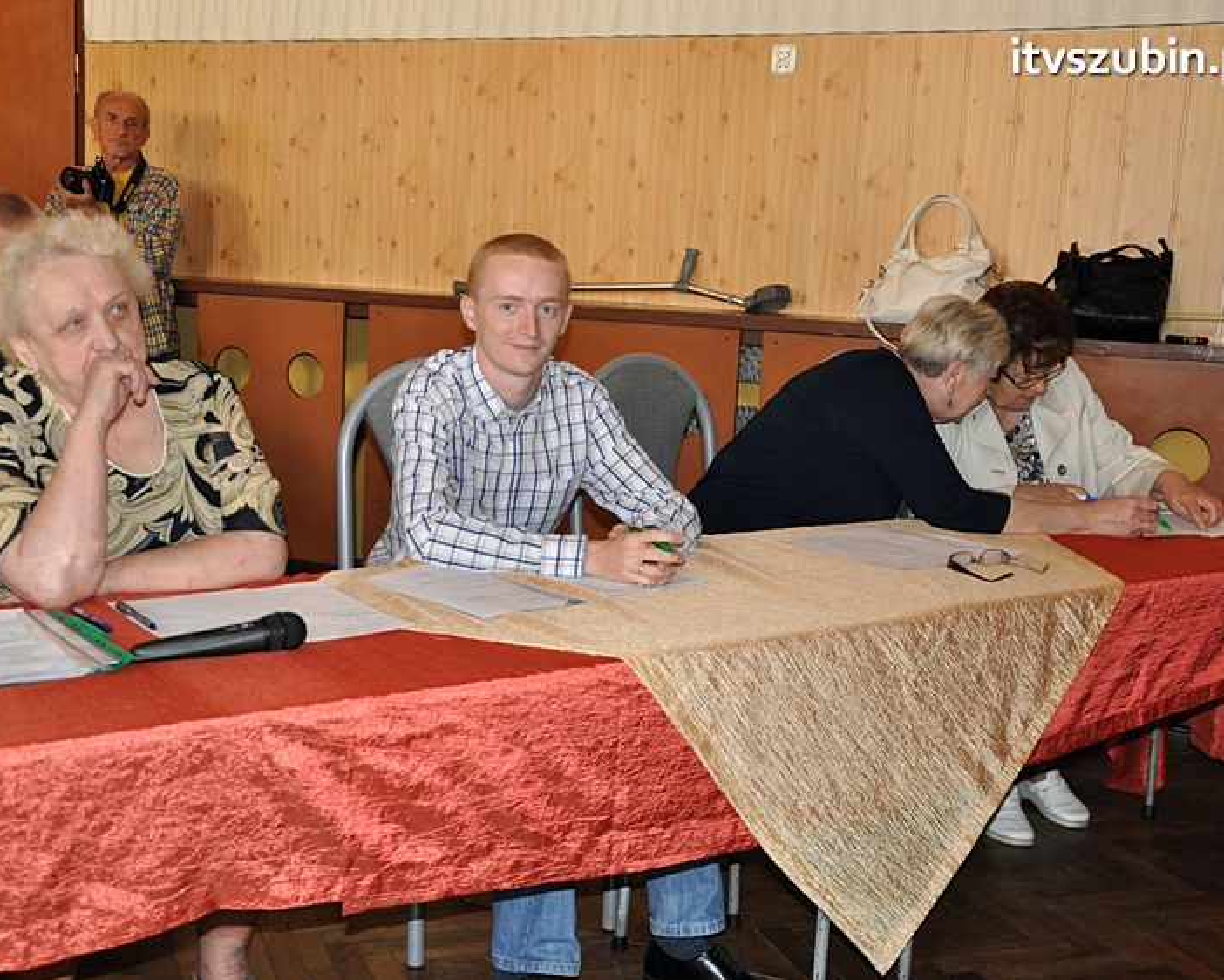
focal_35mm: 43
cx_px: 556
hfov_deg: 43.2
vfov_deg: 35.2
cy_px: 491
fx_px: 1542
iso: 800
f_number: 4
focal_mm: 25
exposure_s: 1/60
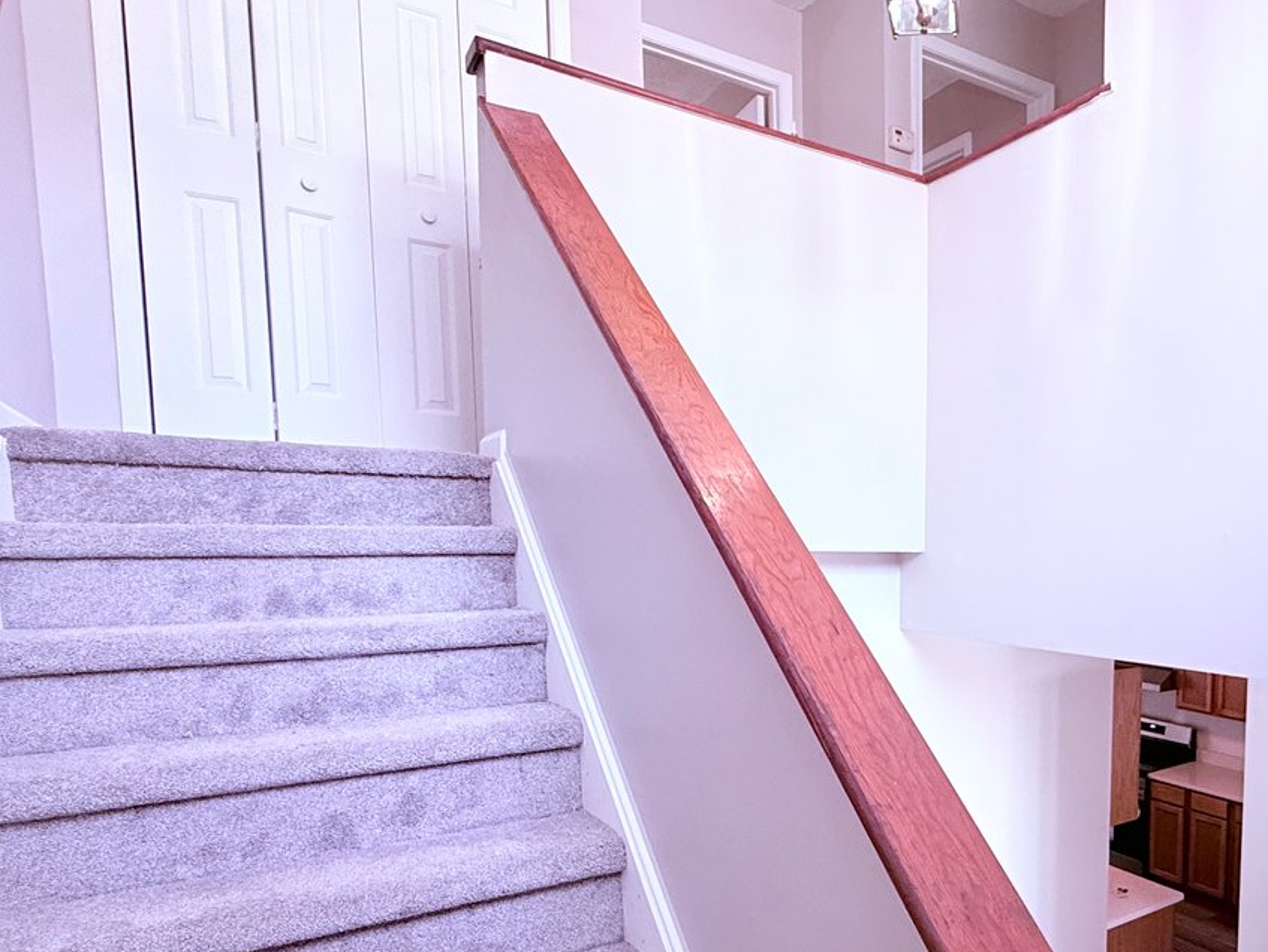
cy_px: 614
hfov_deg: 66.0
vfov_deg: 54.1
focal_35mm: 25
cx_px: 917
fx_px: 916
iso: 200
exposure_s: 1/120
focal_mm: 2.22
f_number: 2.2
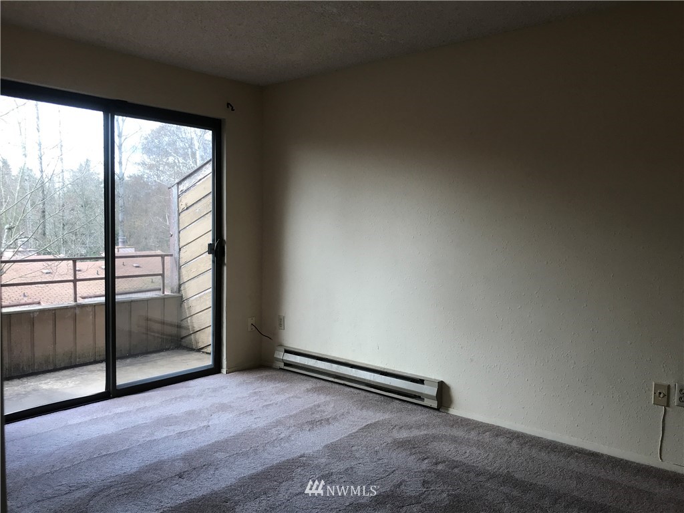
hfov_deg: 63.4
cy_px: 256
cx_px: 342
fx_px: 553
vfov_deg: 49.7
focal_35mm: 28
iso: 25
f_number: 1.8
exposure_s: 1/120
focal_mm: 3.99
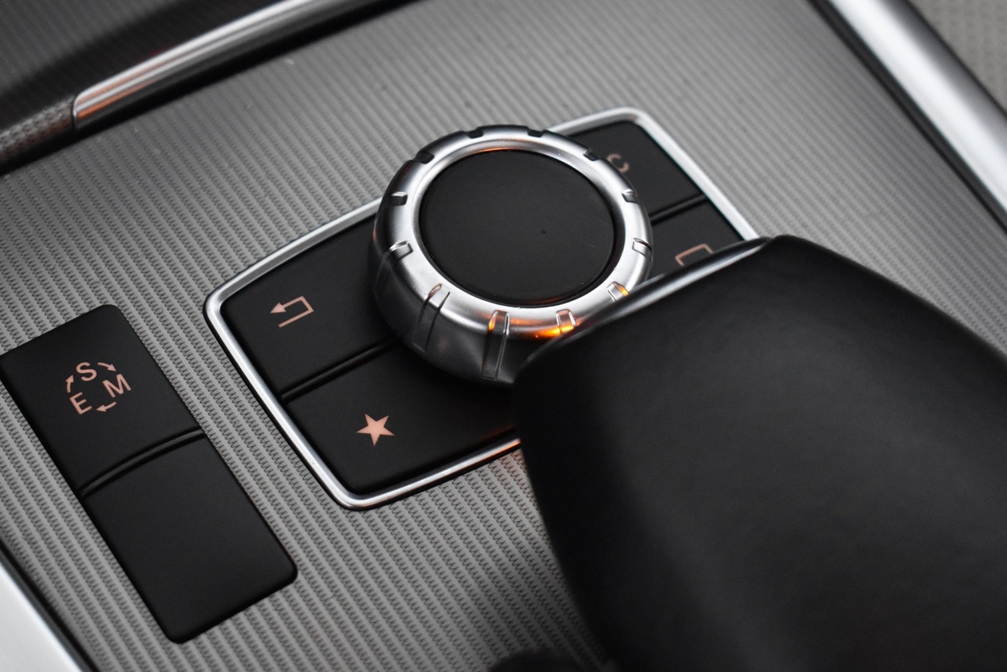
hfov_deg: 26.2
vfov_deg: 17.7
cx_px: 384
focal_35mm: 77
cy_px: 300
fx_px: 2154
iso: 3200
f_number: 5
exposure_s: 1/60
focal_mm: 40
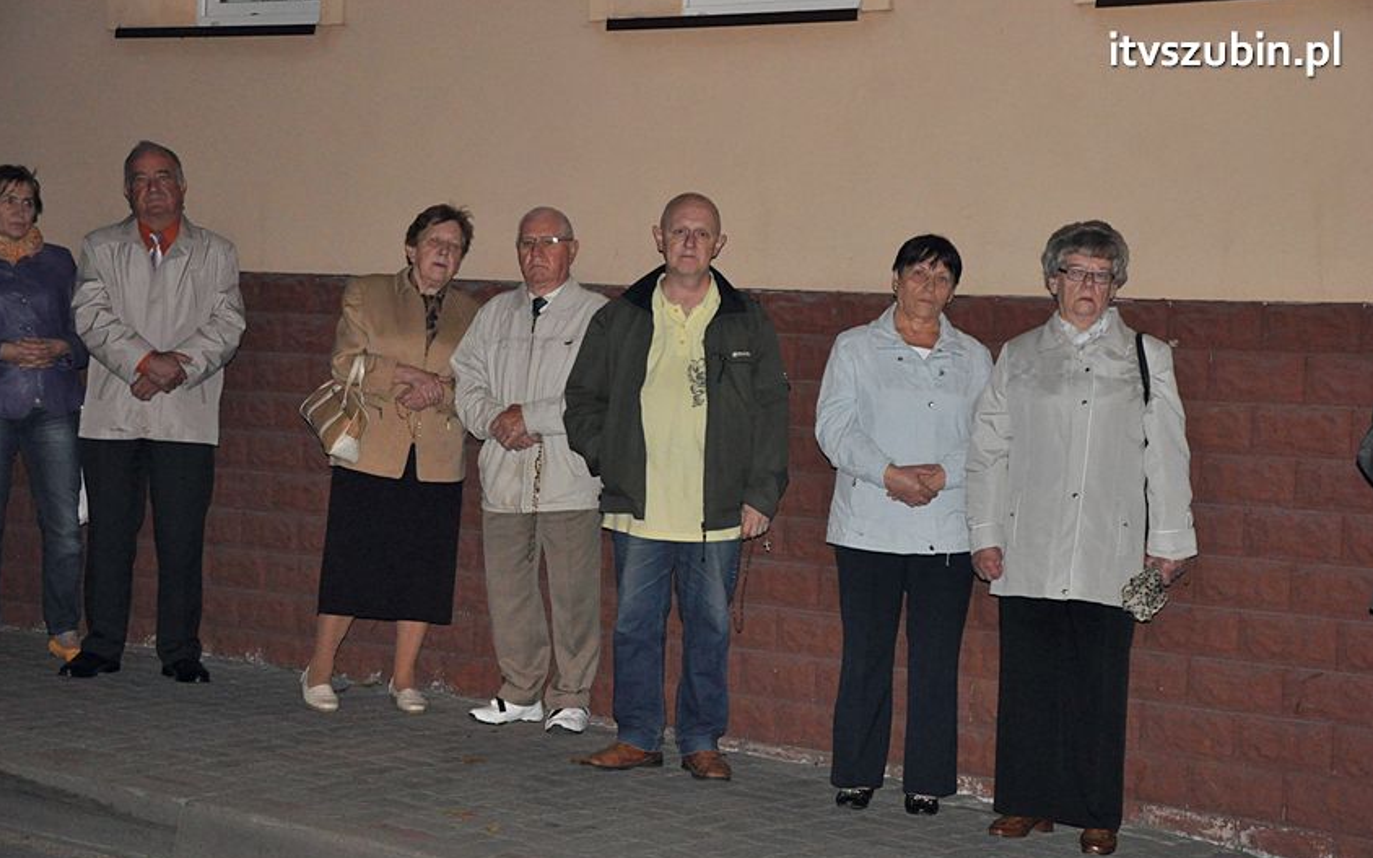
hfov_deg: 25.8
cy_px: 455
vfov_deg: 16.3
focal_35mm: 80
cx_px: 685
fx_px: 2993
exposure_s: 1/60
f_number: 5
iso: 2000
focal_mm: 52
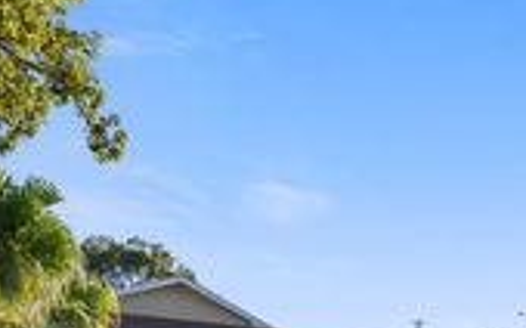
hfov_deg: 46.9
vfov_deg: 26.2
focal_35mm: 42
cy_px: 422
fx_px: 602
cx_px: 322
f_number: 7.1
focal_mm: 14
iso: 250
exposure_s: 1/125
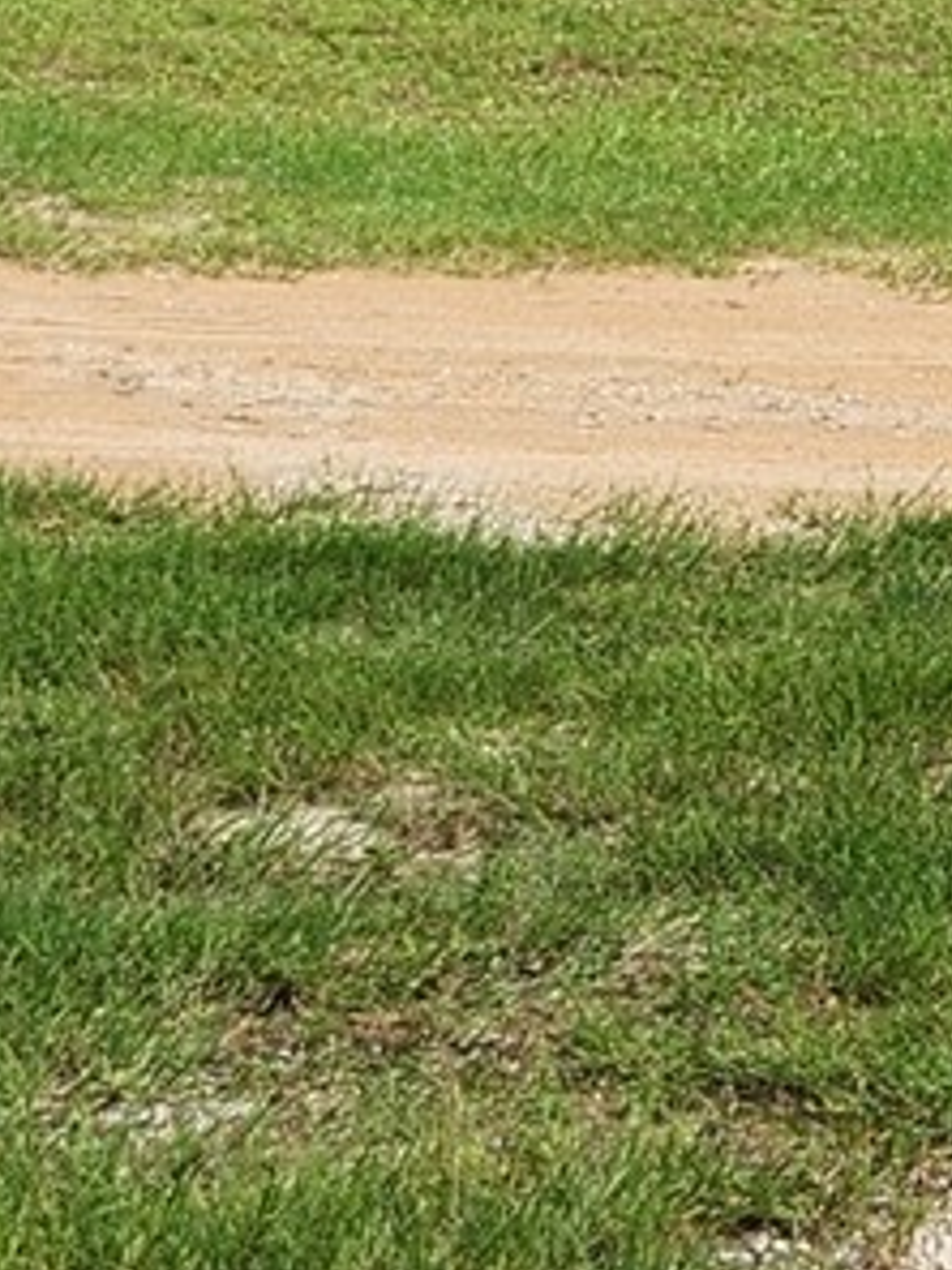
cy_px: -579
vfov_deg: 11.9
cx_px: 931
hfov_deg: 9.3
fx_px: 5830
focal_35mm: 159
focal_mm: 5.4
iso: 20
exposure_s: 1/3034
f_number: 1.8
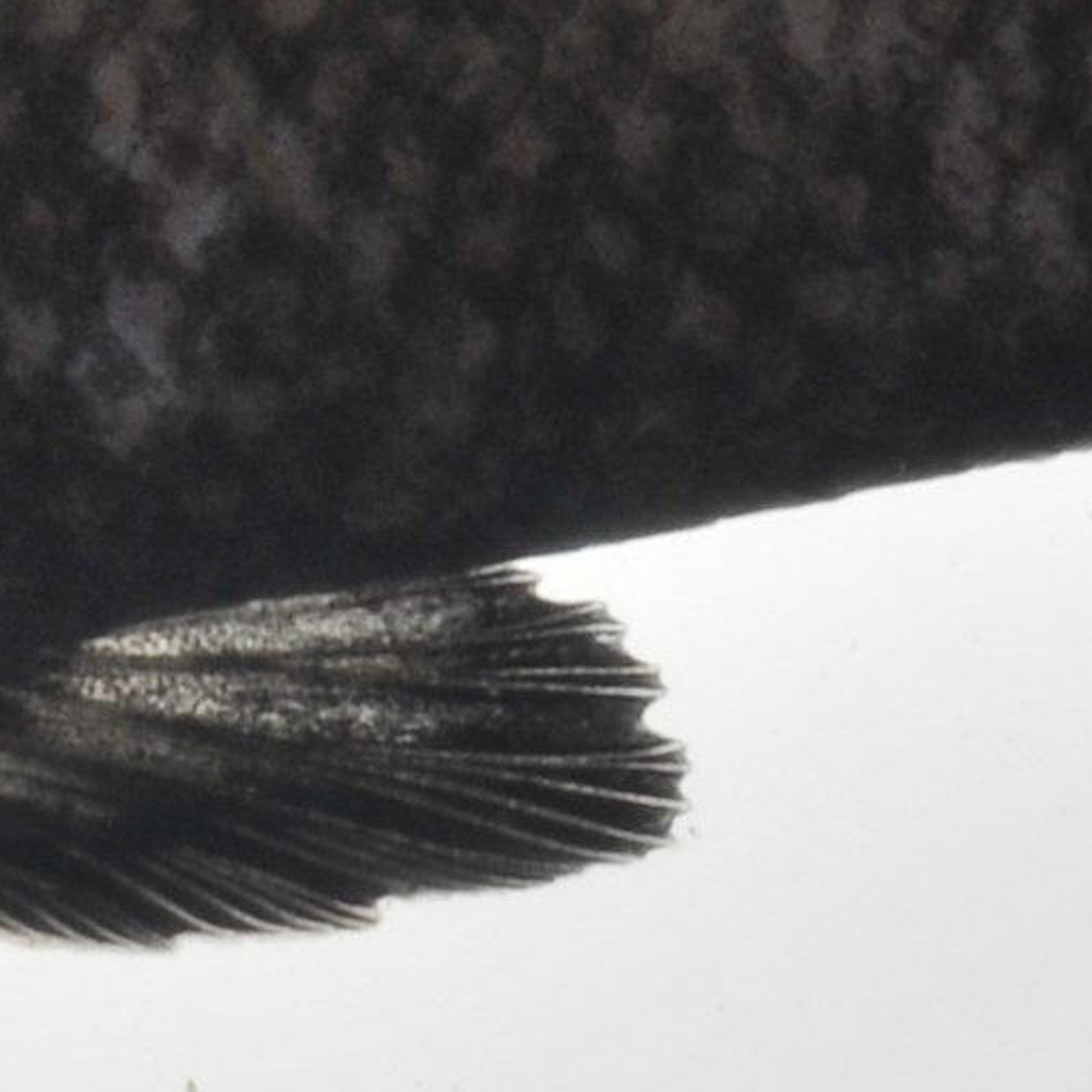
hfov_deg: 1.6
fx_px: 40208
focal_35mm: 1127
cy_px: 339
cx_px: -1234
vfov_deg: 1.6
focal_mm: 105
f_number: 25
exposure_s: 1/60
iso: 200
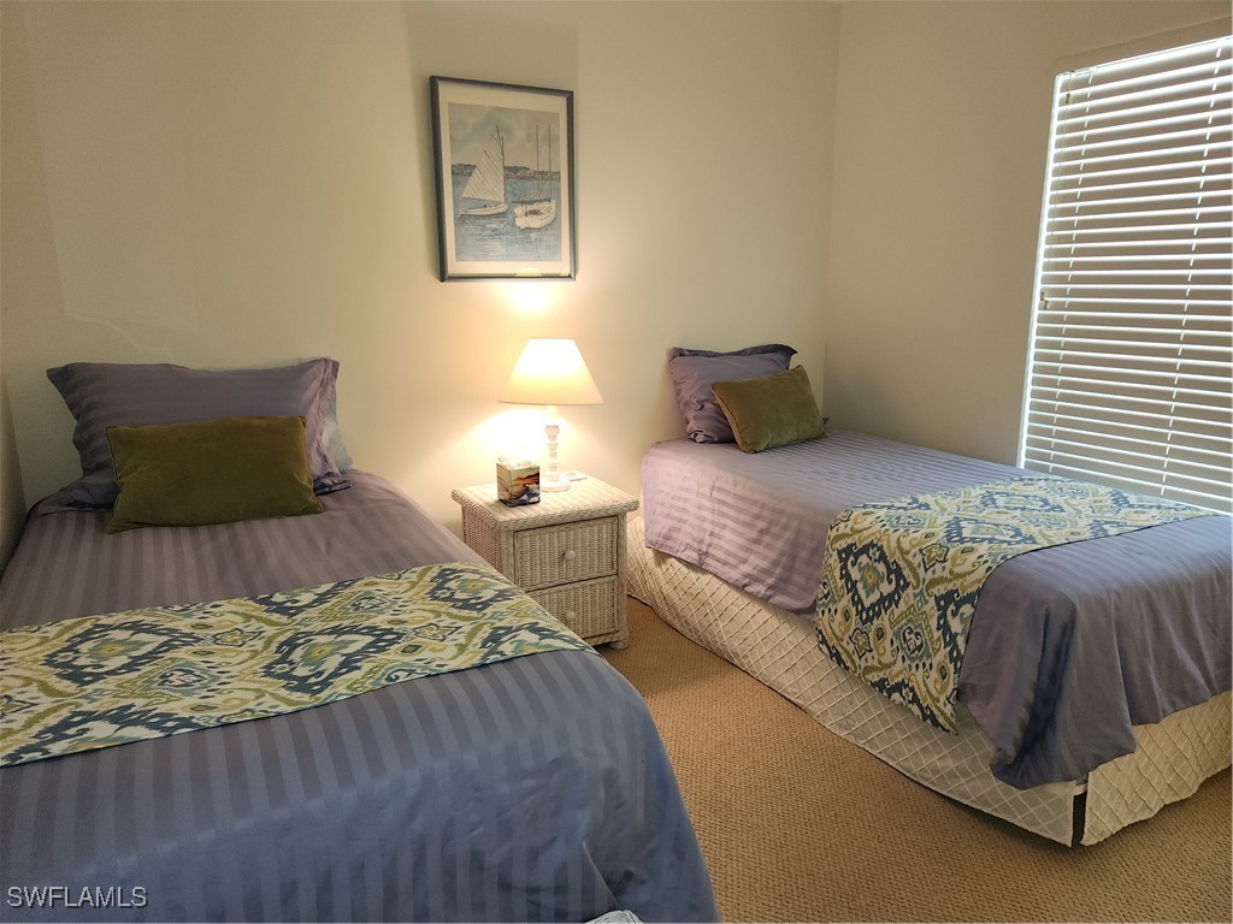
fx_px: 819
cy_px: 462
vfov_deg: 58.9
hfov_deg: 73.9
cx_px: 616
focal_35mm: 23
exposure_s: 1/60
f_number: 1.8
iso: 64
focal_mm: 5.4
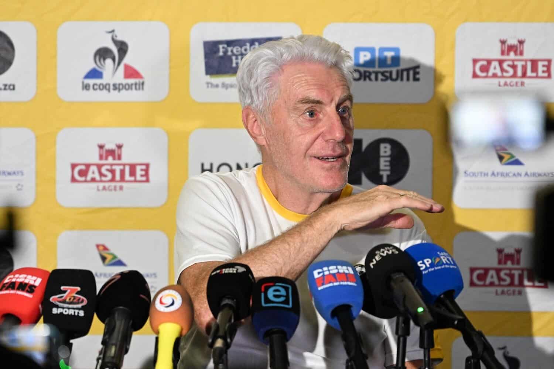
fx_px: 4616
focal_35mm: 300
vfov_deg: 4.6
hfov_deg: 6.9
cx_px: 277
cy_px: 184
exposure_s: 1/250
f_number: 3.5
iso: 4000
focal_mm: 200
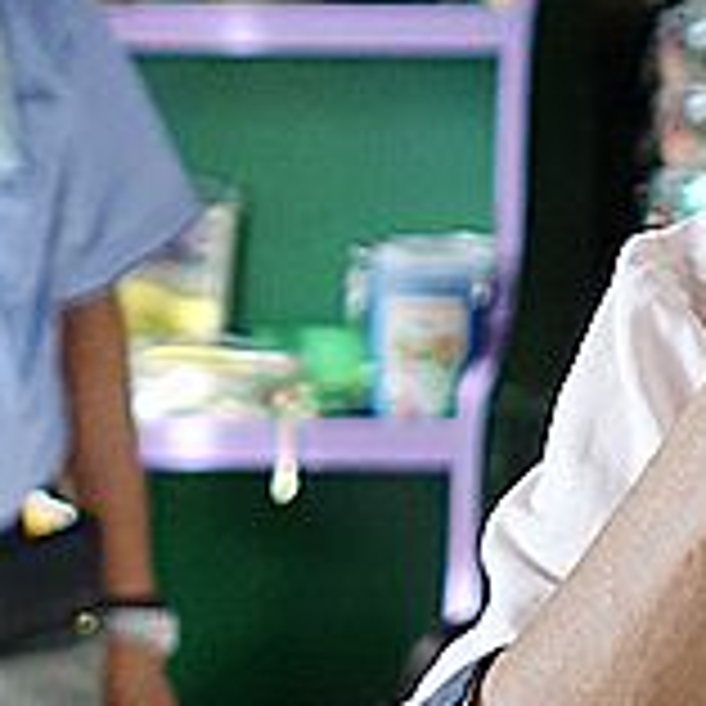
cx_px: 1403
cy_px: 178
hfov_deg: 5.2
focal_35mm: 329
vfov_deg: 5.3
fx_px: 7592
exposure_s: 1/160
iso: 640
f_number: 2.8
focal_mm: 28.02
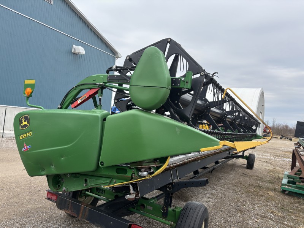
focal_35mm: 26
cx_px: 152
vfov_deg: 53.1
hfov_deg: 67.3
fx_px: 228
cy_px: 114
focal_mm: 5.96
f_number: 1.6
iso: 50
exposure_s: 1/1783
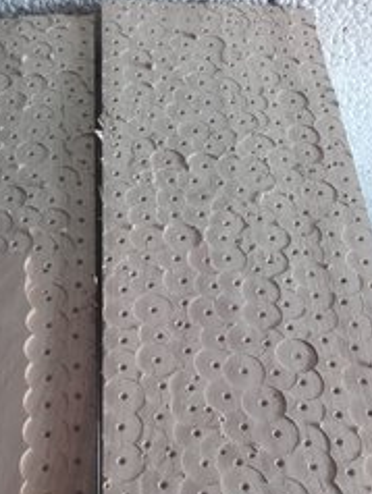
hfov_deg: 27.7
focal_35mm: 52
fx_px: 744
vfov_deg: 36.3
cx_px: 98
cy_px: 340
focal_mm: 3.31
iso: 100
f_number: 2.2
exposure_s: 1/33
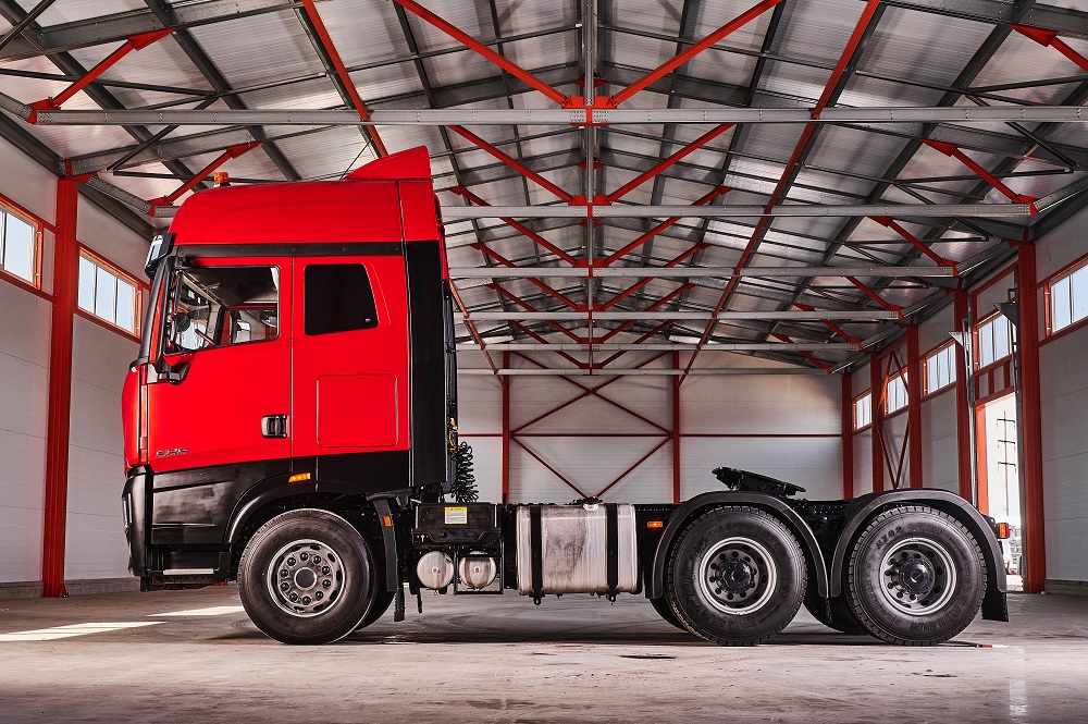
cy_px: 362
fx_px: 1661
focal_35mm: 55
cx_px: 544
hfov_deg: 36.3
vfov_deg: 24.6
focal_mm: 55
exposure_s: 1/125
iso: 500
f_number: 8
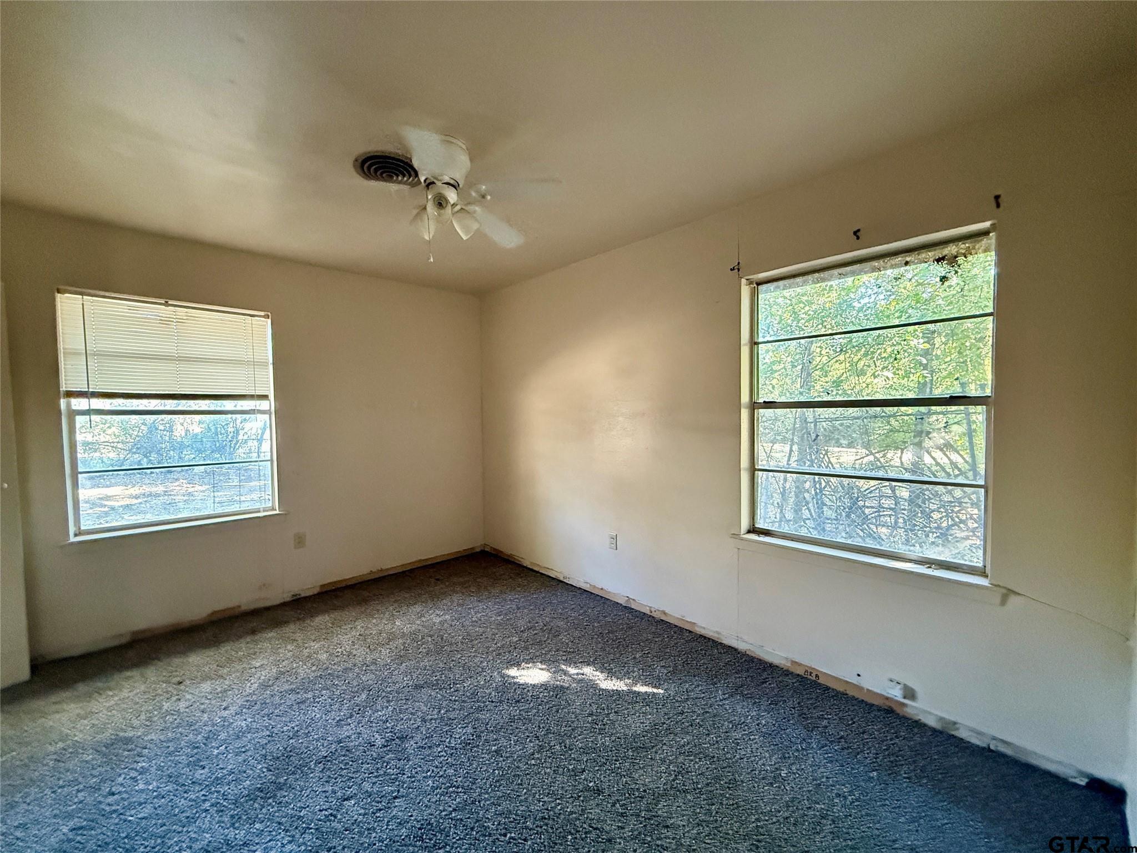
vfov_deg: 85.7
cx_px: 568
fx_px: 460
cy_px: 426
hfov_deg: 102.1
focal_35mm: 14
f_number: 2.2
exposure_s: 1/60
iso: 1000
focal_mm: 2.22
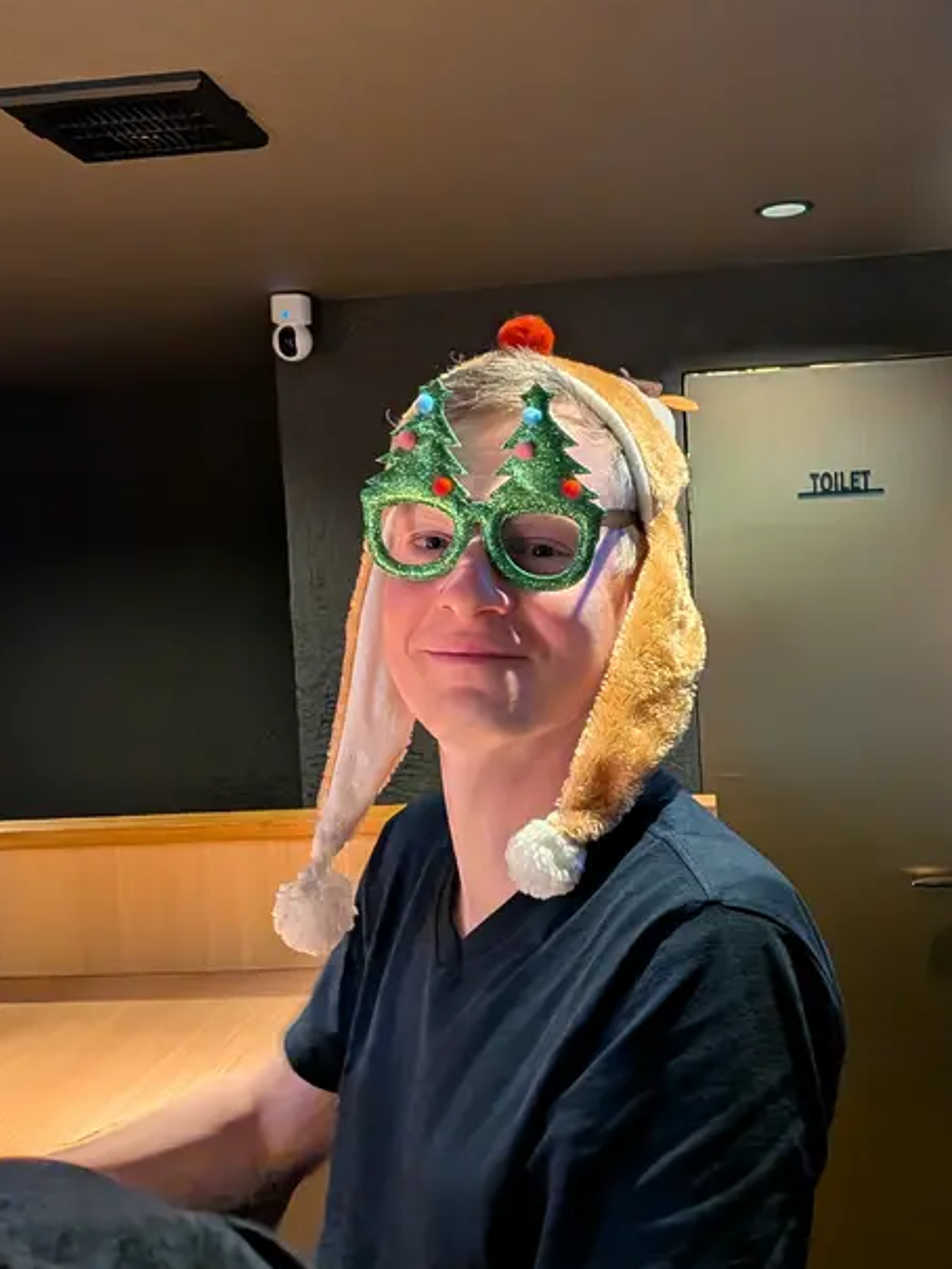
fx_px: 1356
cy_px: 676
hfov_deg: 38.5
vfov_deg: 50.1
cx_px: 570
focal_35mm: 37
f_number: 1.7
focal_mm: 4.53
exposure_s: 1/40
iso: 198
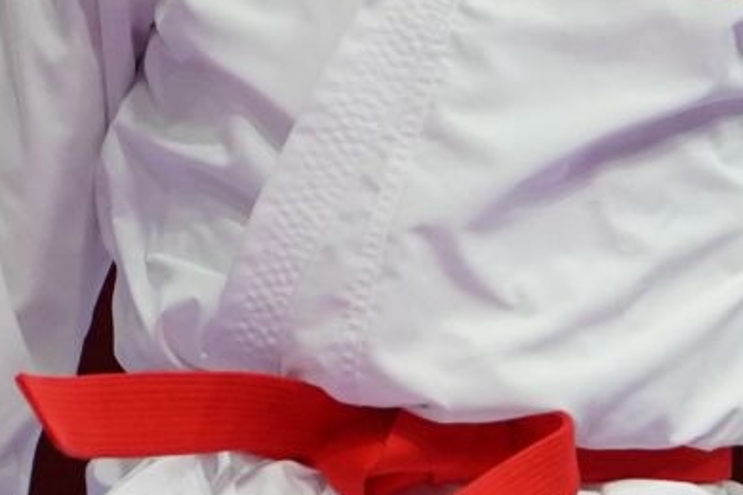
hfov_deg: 1.1
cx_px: 354
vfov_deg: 0.7
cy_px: 280
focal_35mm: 1845
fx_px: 38076
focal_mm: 267
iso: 2000
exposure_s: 1/1000
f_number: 4
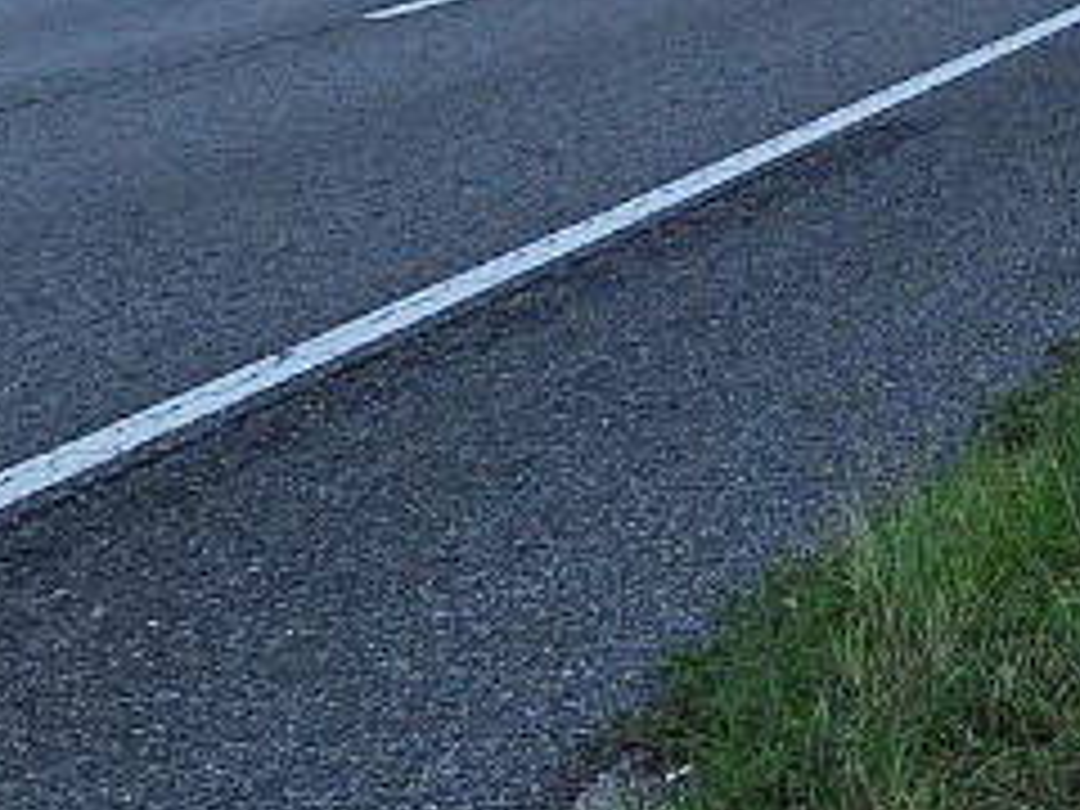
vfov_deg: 14.3
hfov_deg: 19.4
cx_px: 1120
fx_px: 3058
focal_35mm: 98
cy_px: -328
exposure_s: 1/4717
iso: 40
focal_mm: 5.54
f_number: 1.8
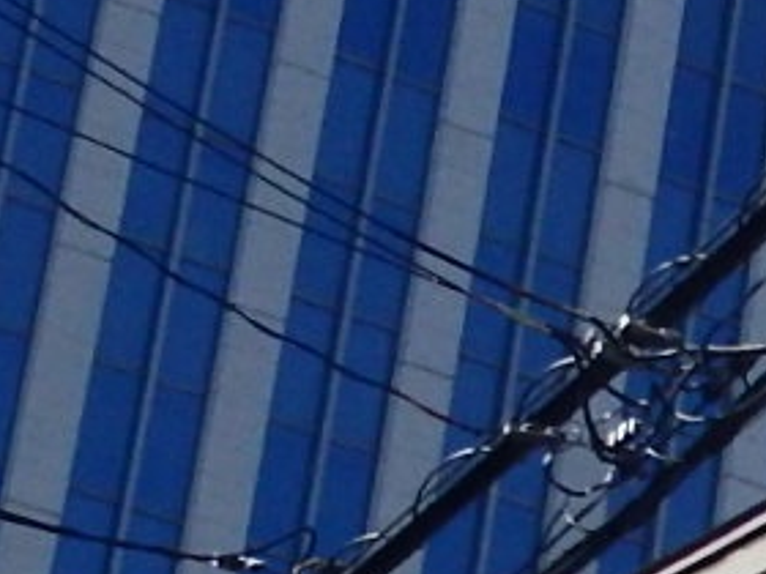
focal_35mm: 261
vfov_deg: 5.6
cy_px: 875
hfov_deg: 7.5
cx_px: 1133
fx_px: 5776
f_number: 13
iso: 320
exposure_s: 1/250
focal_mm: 6.8
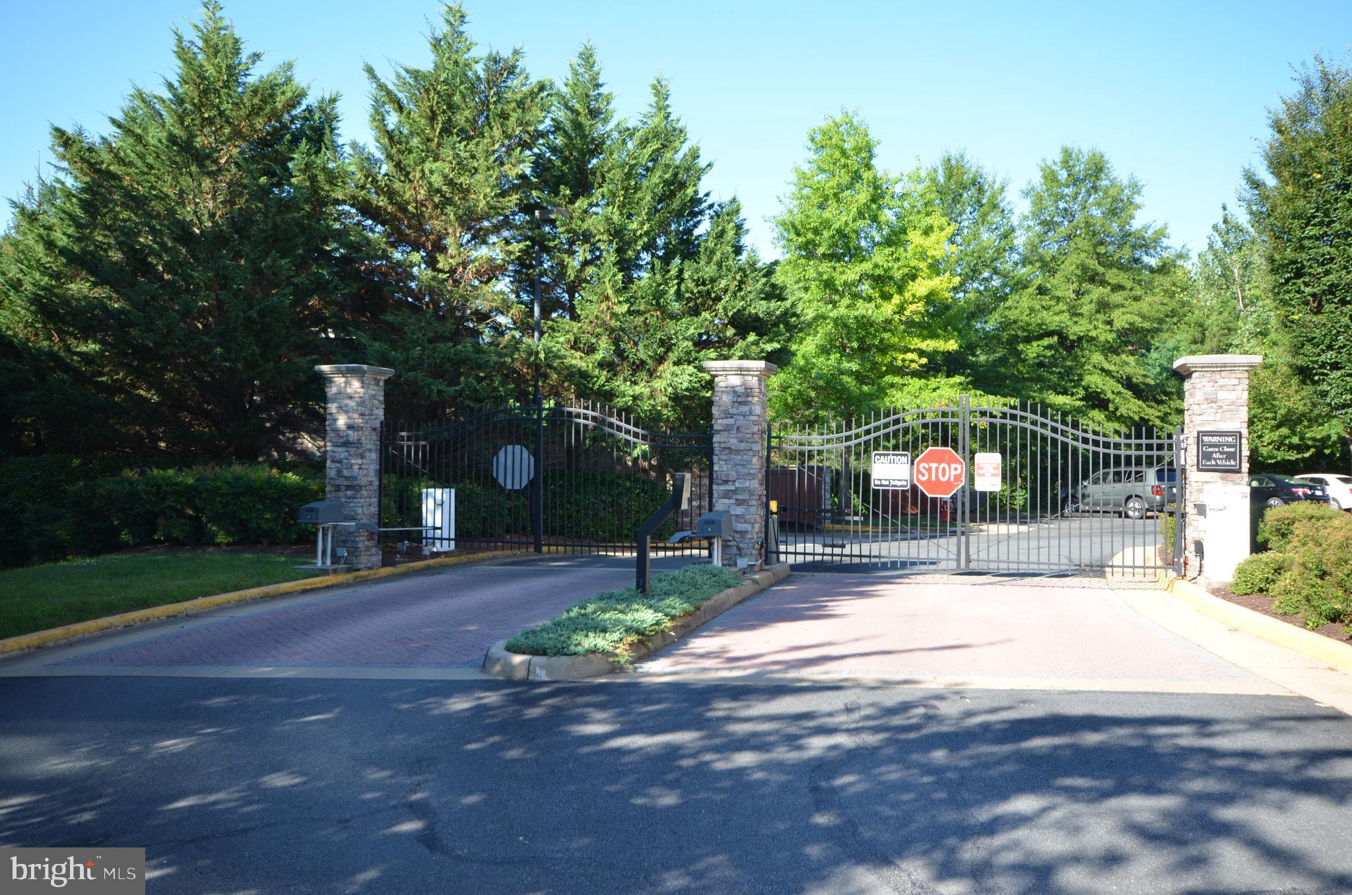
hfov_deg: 62.0
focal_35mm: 30
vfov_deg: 43.4
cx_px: 676
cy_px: 448
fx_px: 1124
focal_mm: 20
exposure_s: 1/50
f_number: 9
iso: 100
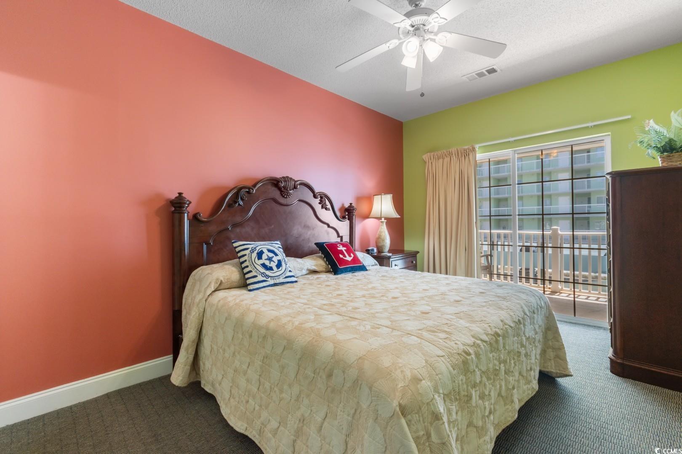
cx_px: 341
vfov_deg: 77.3
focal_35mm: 15
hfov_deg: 100.4
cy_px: 227
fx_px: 284
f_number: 4.5
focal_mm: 10
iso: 100
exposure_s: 1/40
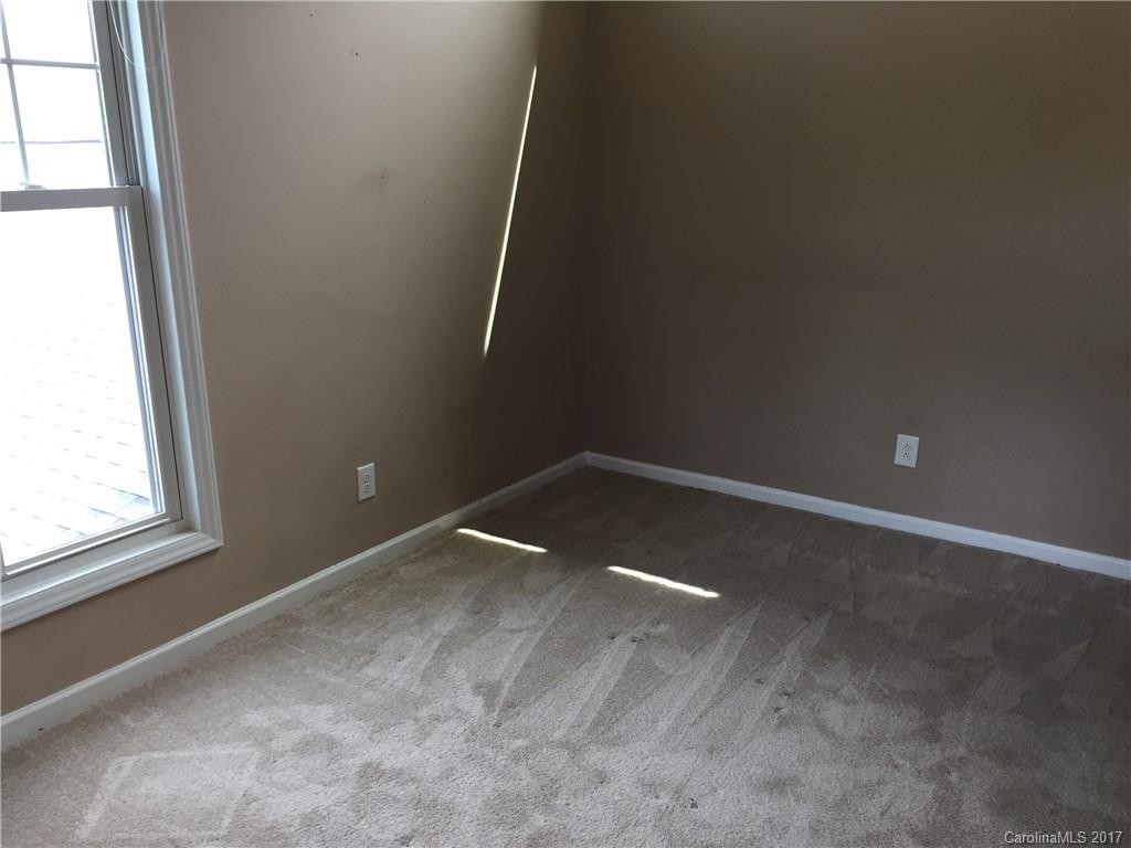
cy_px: 424
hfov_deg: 61.7
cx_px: 566
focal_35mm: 29
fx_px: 948
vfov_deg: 48.2
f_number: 2.2
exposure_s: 1/40
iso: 32
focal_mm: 4.15
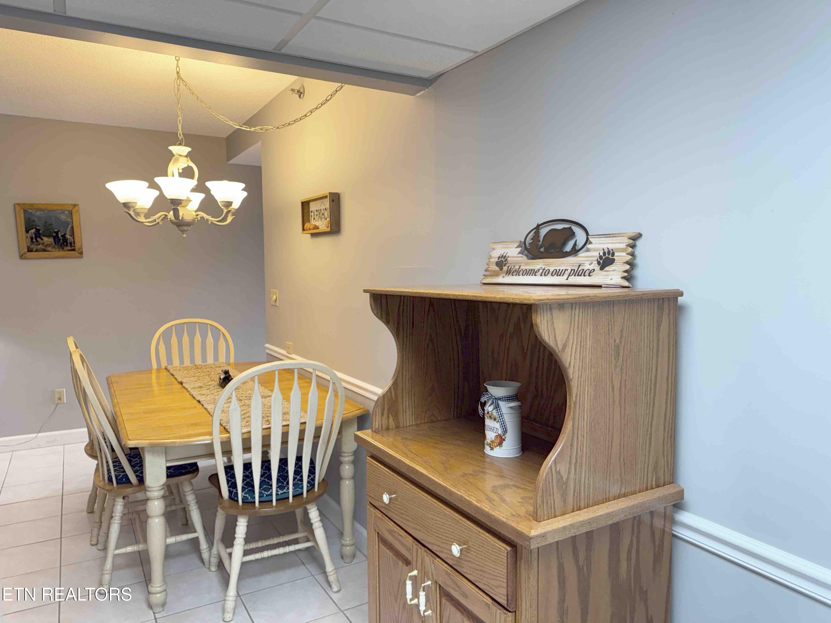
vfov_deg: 56.8
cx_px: 416
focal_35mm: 24
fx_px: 576
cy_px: 312
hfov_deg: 71.6
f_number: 1.78
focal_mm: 6.76
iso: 125
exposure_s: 1/120
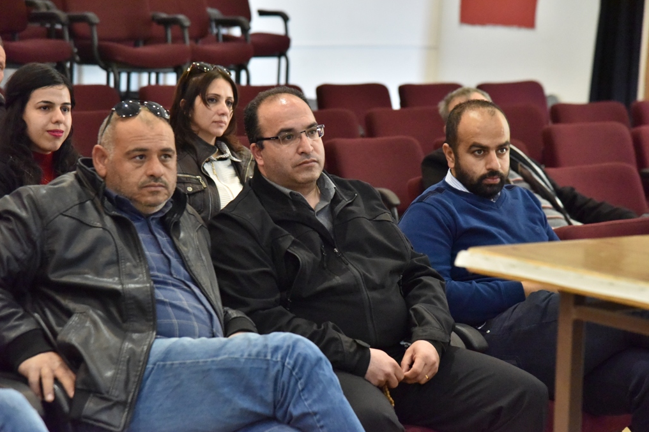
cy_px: 216
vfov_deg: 11.3
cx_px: 323
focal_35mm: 121
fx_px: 2181
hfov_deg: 16.9
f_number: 5.6
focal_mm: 120
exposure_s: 1/250
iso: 8000
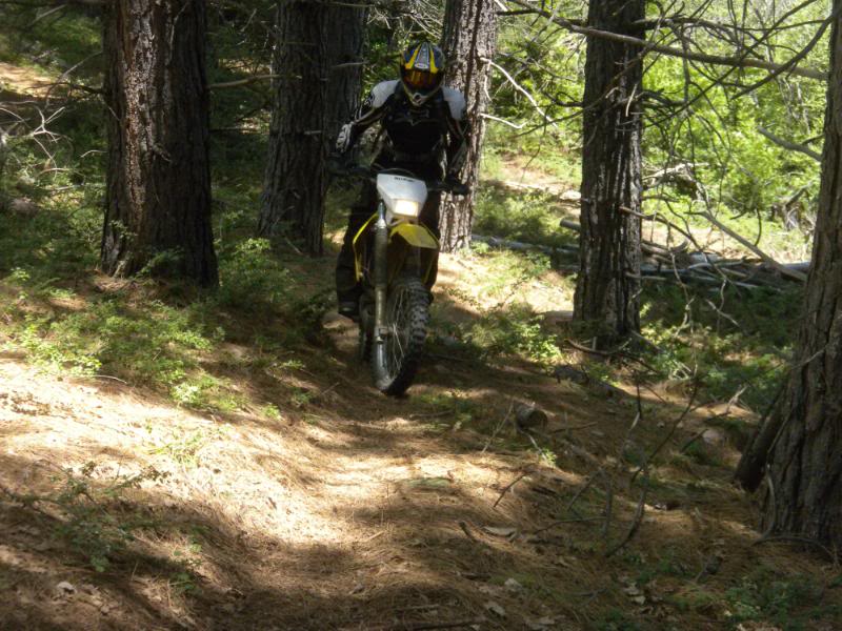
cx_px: 421
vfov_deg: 17.4
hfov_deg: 23.0
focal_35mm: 85
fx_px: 2068
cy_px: 316
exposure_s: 1/476
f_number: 5.1
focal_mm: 15
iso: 361
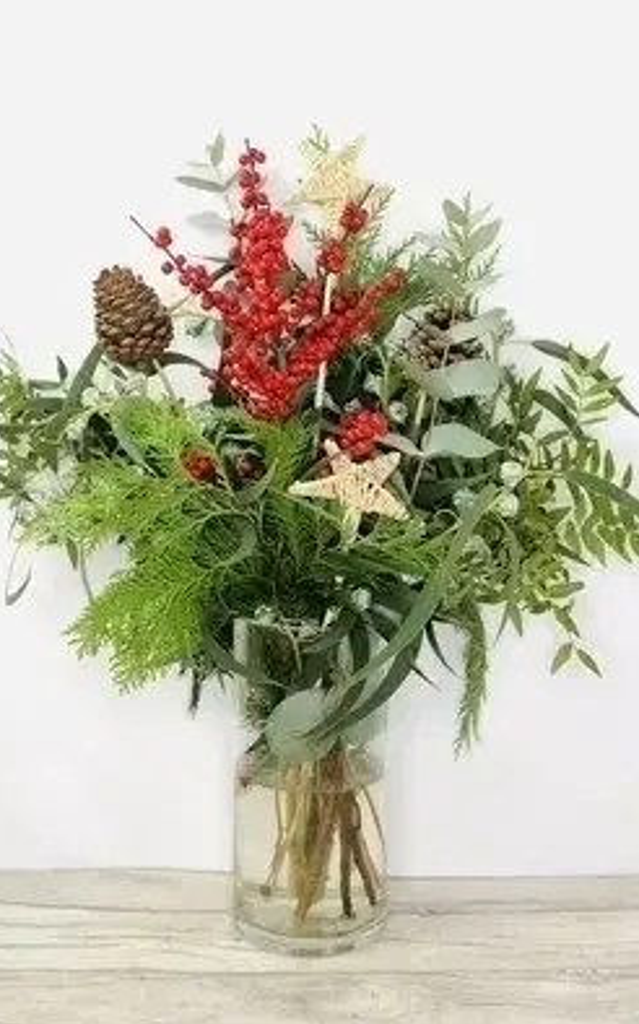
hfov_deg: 23.1
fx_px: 1562
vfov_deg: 36.3
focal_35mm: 56
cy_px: 512
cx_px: 301
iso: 50
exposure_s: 1/50
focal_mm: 6
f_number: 2.4
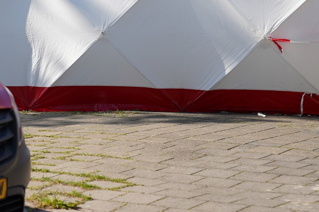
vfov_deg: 9.4
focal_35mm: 145
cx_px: 68
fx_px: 1284
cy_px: 31
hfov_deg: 14.1
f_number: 3.2
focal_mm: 70
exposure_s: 1/1250
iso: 100
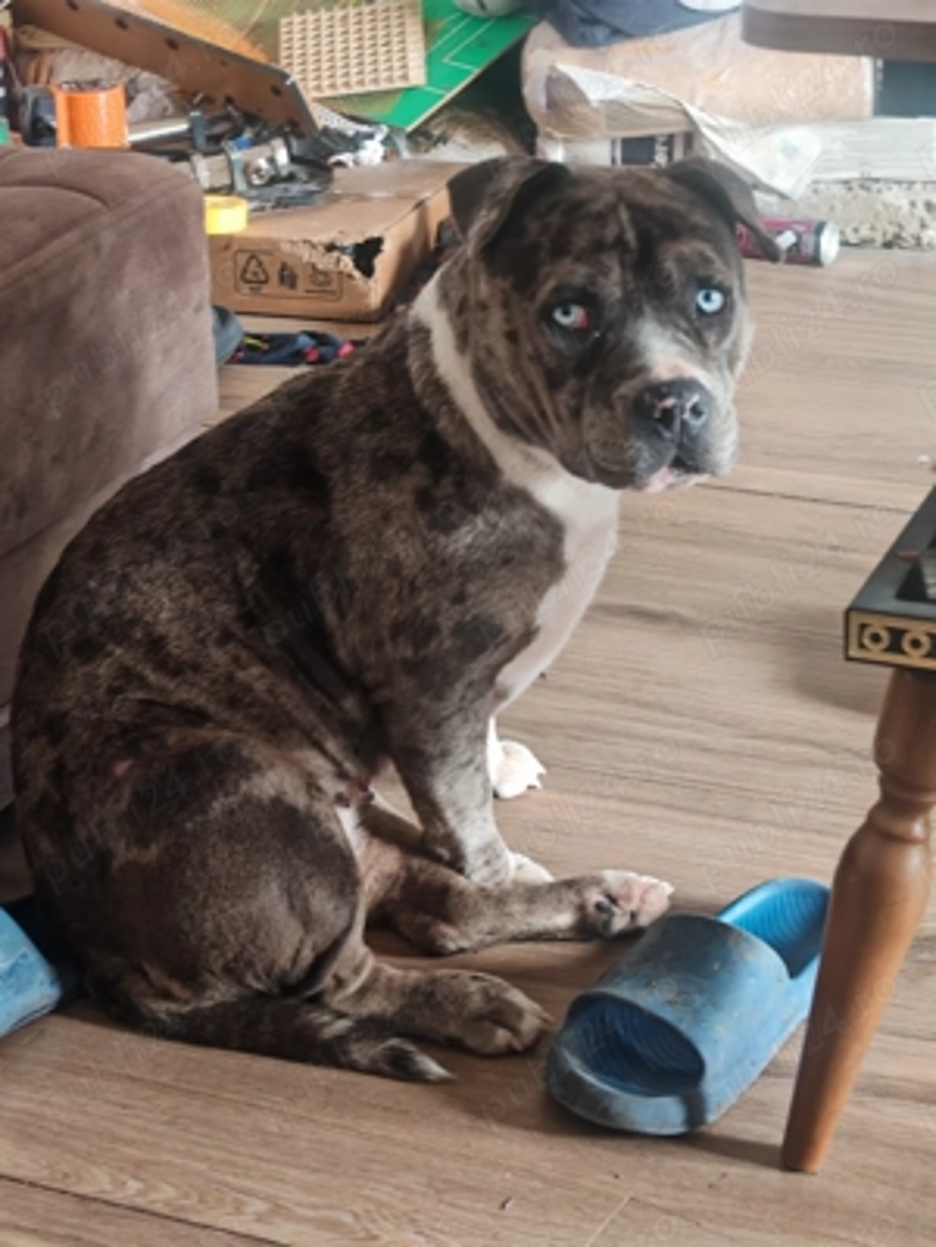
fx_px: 2704
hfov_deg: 19.6
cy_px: 624
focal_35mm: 75
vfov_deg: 26.0
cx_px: 468
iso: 3200
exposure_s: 1/50
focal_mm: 15.38
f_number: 2.6
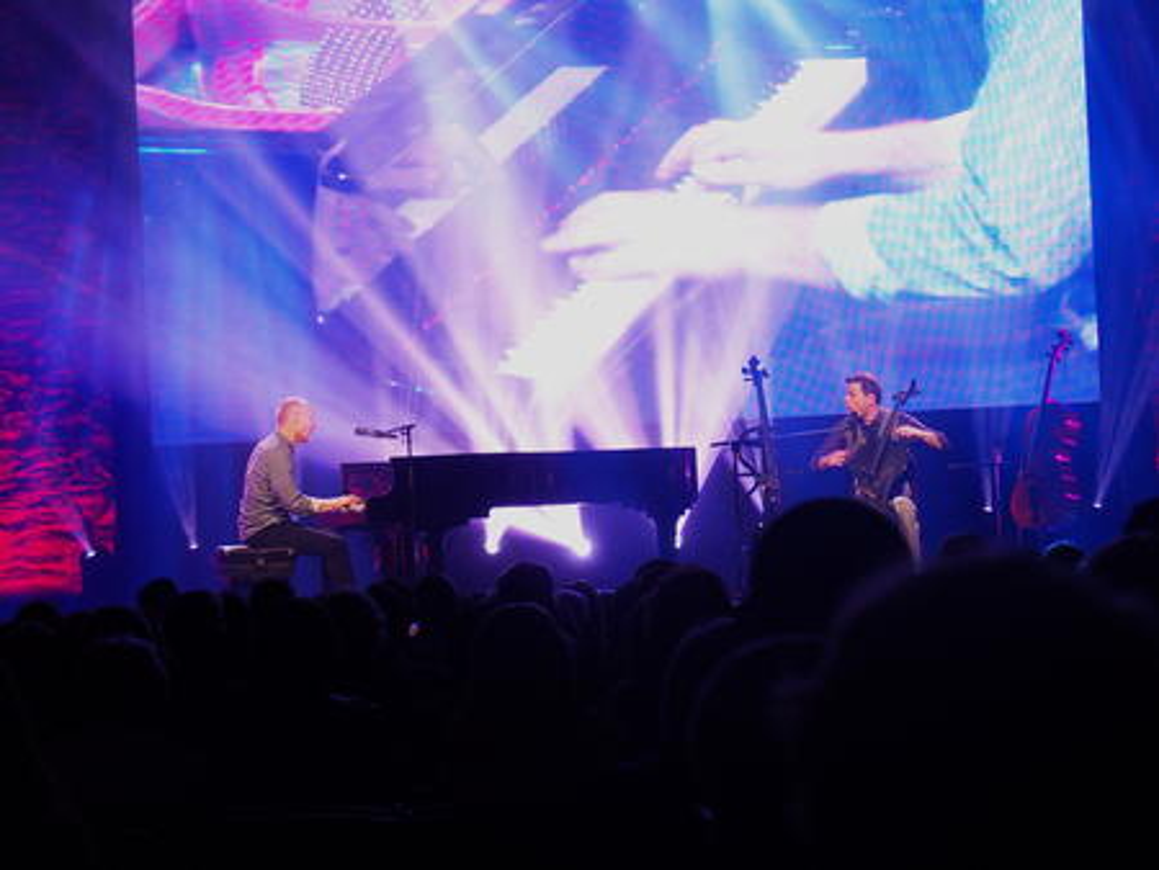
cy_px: 435
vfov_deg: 13.2
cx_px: 580
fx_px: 3752
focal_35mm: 112
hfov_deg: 17.6
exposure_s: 1/80
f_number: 2.8
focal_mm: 24
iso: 400
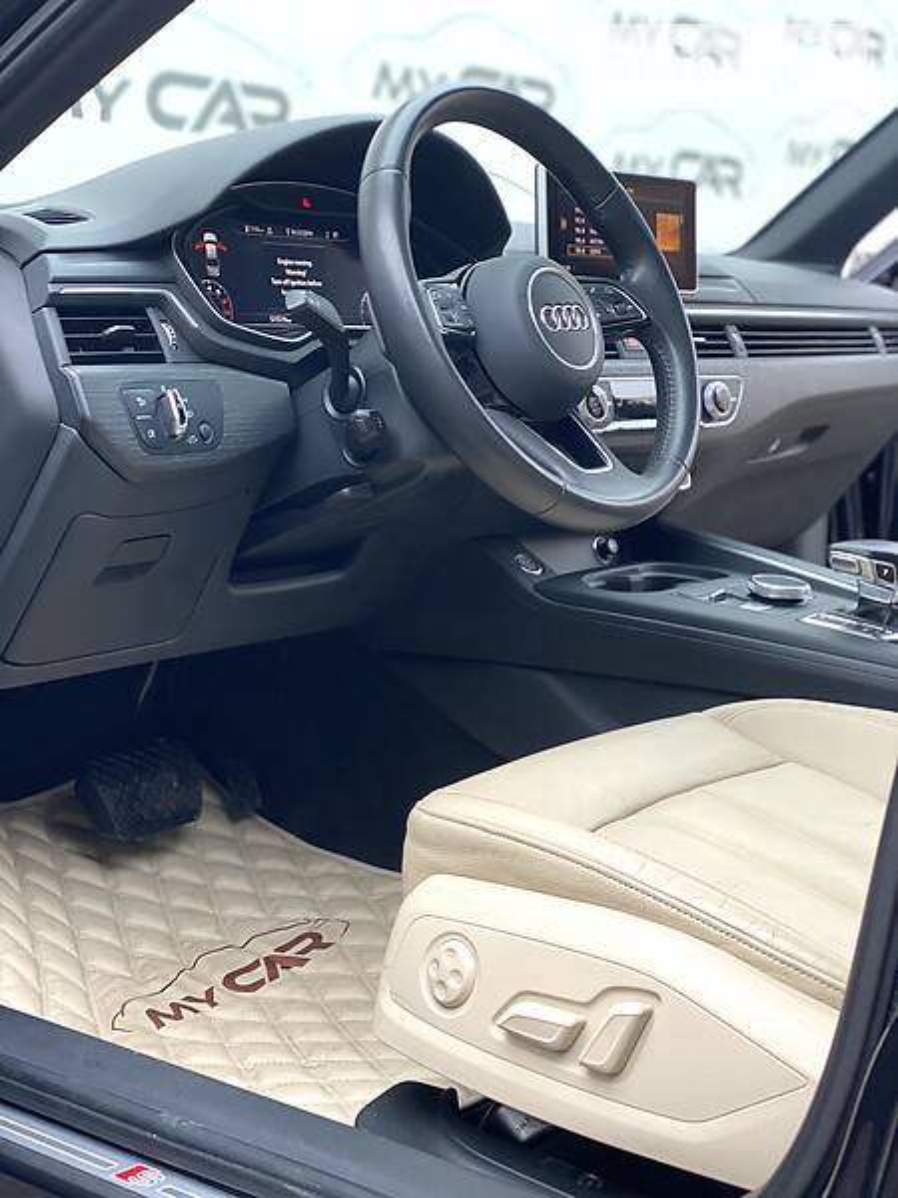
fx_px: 1799
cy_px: 599
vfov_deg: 36.8
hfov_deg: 28.0
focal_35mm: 52
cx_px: 449
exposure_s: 1/122
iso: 80
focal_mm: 6
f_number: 2
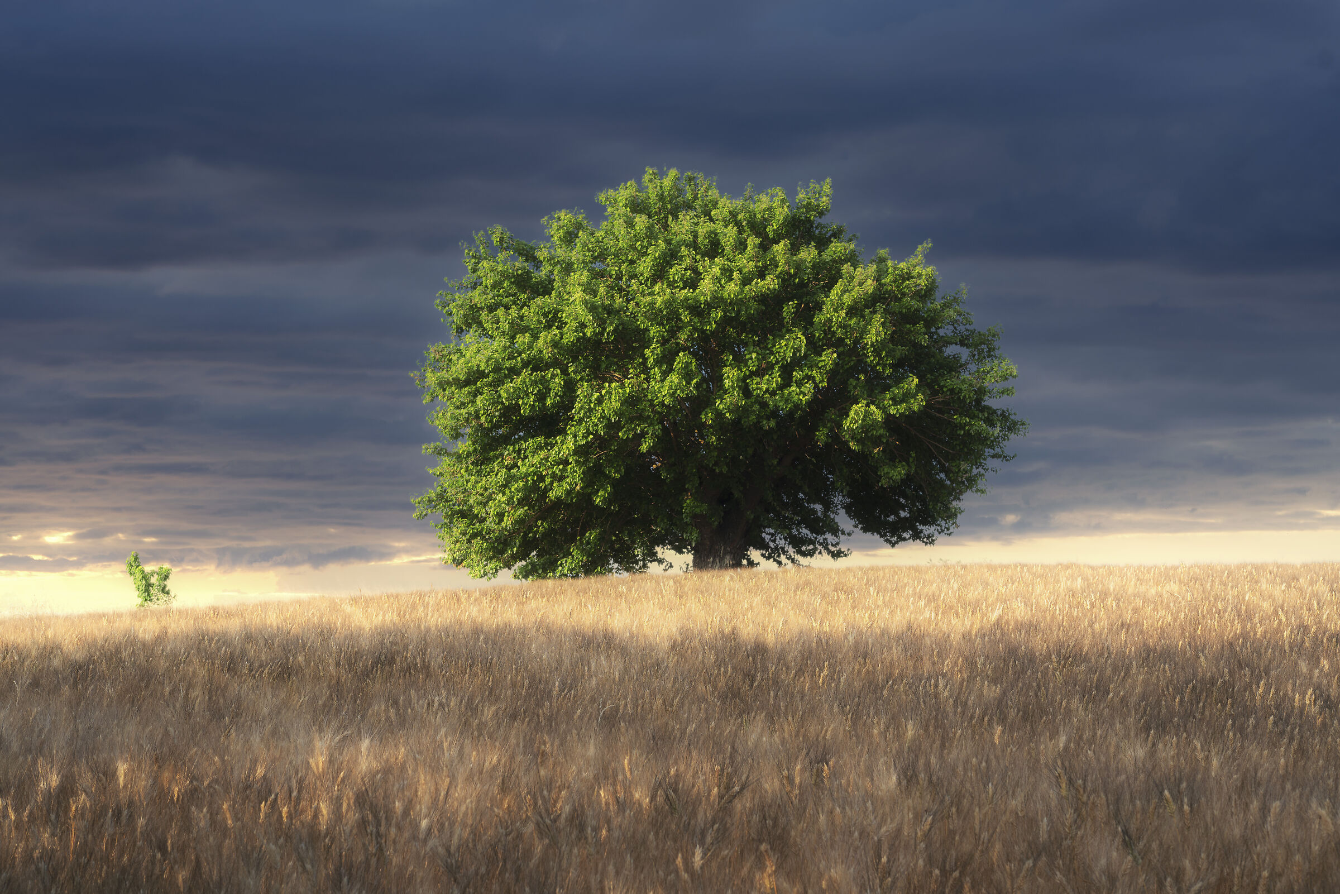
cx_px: 670
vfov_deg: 27.0
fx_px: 1861
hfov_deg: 39.6
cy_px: 447
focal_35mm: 50
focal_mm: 50
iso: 100
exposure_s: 1/125
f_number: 8
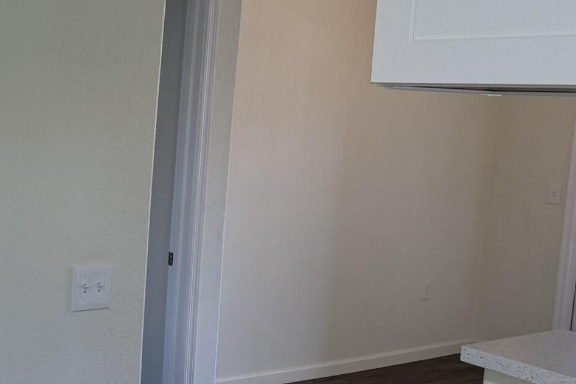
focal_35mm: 54
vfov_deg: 25.0
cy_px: 184
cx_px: -32
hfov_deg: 33.0
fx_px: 864
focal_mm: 6.76
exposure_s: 1/151
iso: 200
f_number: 1.78
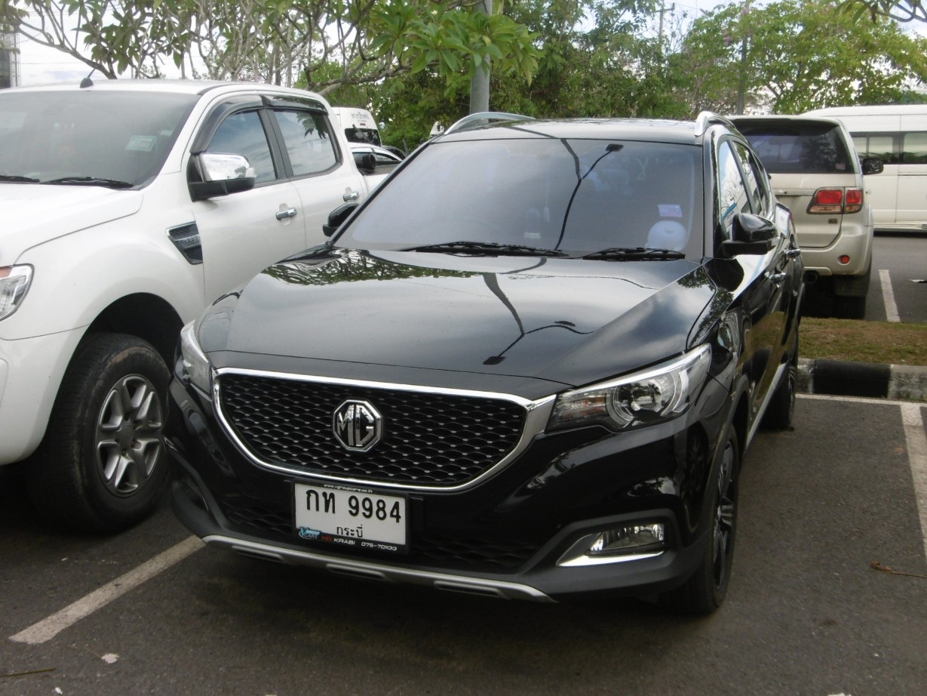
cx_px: 464
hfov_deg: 49.0
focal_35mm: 38
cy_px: 348
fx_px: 1018
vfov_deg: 37.7
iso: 100
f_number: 3.7
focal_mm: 6.8
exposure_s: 1/250
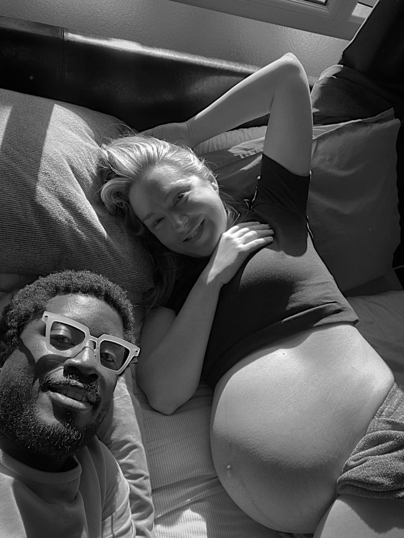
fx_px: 467
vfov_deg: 60.0
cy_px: 269
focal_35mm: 30
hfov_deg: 46.8
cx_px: 202
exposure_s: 1/122
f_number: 2.2
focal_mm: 2.71
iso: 25
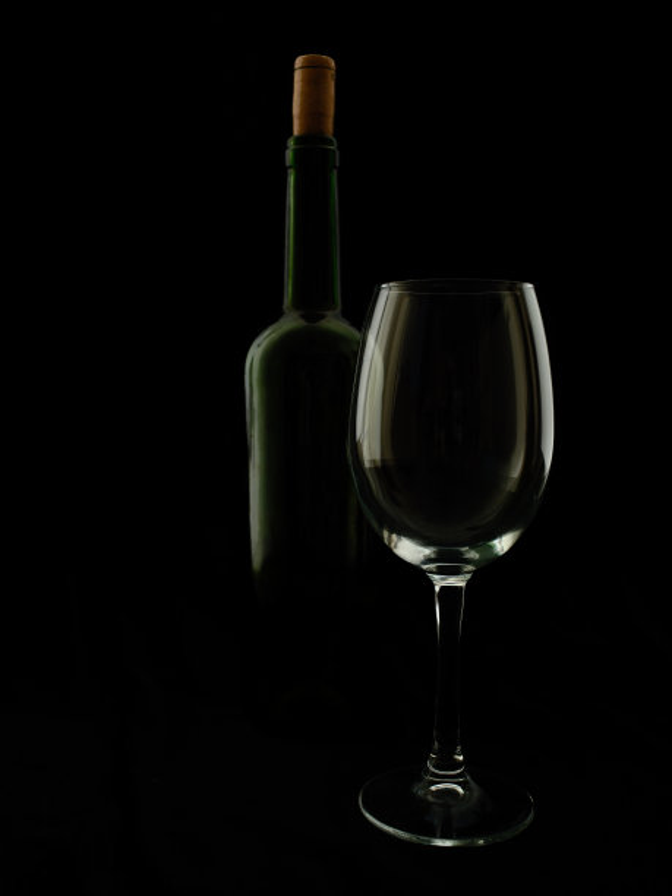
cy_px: 448
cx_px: 336
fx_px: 906
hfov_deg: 40.7
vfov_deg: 52.6
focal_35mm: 35
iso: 64
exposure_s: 1/250
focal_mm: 17.5
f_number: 0.95
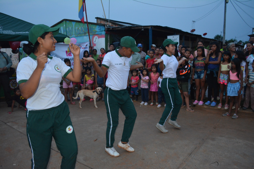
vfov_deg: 47.9
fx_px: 190
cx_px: 127
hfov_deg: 67.4
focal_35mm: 27
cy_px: 84
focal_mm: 18
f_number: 3.5
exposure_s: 1/60
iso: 2200
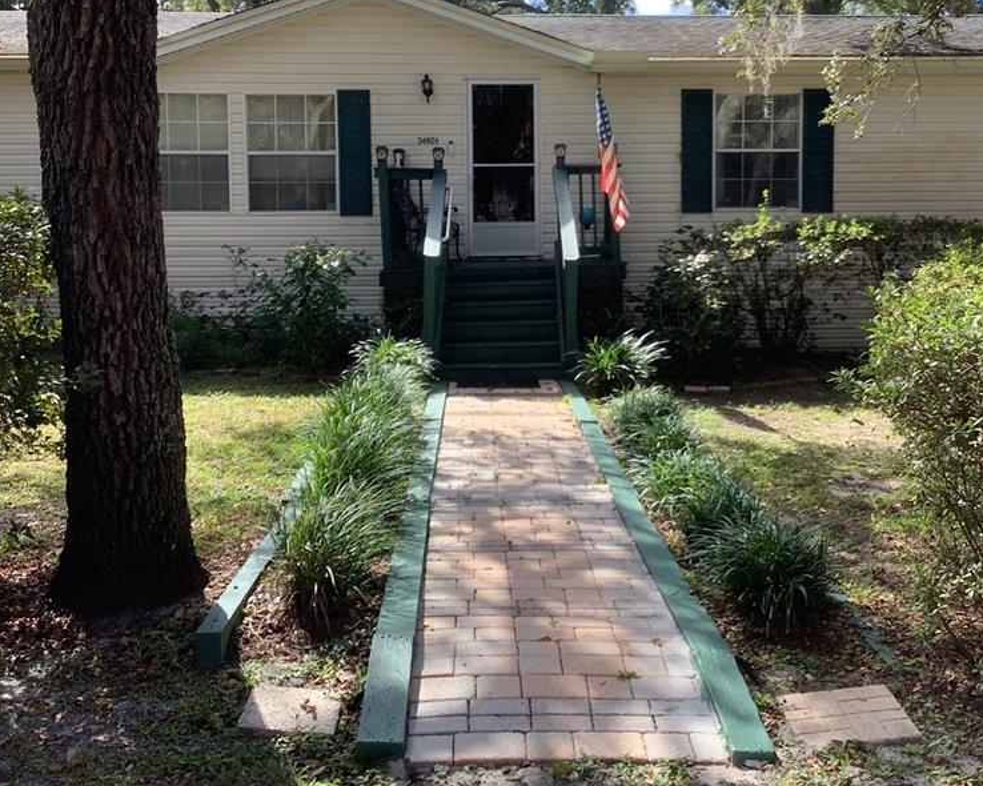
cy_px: 286
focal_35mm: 42
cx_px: 562
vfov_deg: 35.4
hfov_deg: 43.7
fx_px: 1222
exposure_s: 1/200
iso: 25
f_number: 2.4
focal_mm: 3.3
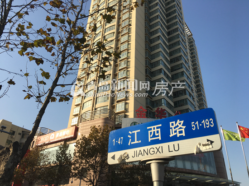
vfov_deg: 48.2
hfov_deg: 61.7
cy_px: 93
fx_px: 209
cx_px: 124
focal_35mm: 29
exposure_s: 1/1115
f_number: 2.2
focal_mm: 4.15
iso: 25
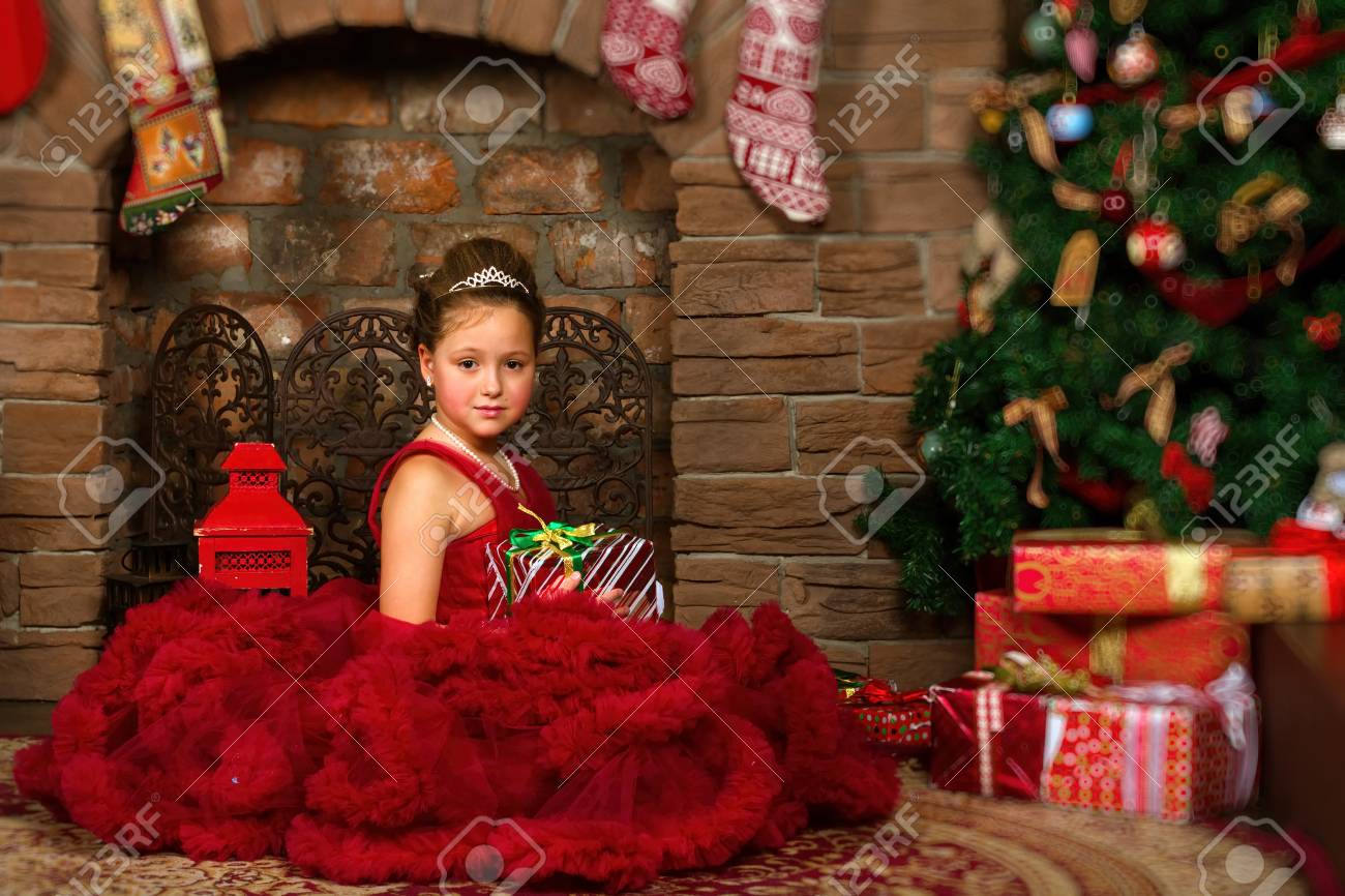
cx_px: 672
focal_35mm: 75
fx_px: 2801
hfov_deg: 27.0
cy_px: 448
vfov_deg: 18.2
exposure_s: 1/200
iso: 100
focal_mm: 50
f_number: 6.3
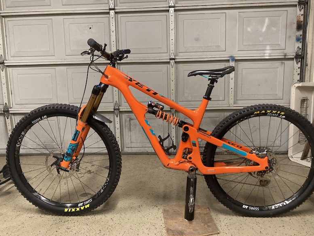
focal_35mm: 29
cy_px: 118
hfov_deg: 61.6
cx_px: 161
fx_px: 263
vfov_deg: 48.2
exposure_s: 1/60
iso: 320
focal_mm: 3.99
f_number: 1.8
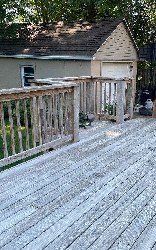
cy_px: 136
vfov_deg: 51.5
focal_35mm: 38
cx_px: 100
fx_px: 259
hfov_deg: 33.4
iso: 32
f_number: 1.6
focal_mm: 4.2
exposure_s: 1/387
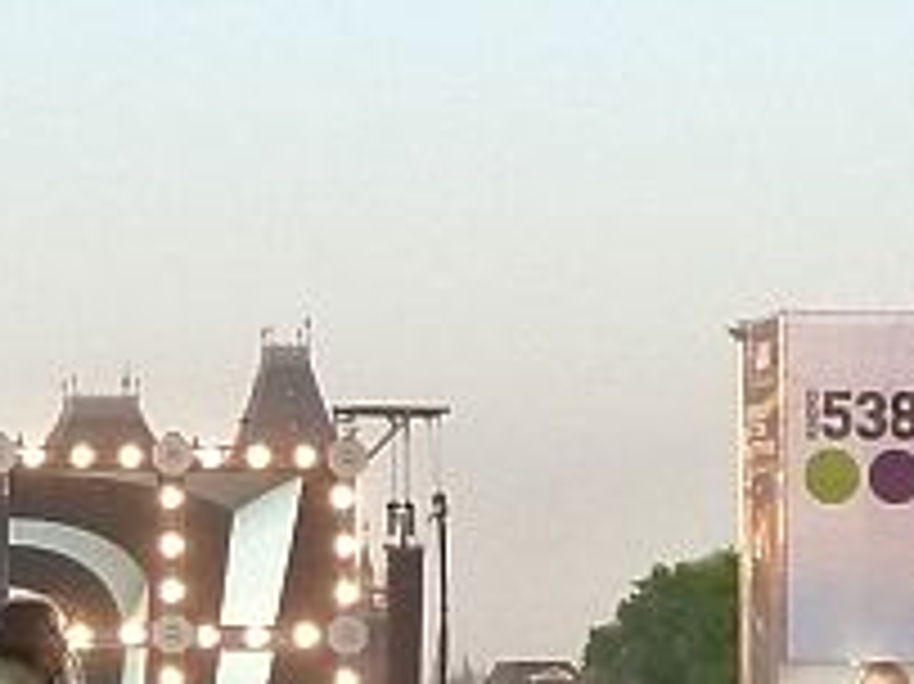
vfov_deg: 6.1
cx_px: -171
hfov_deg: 8.1
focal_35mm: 242
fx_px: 6386
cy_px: 684
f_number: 3.8
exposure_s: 1/250
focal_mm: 7.9
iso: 320
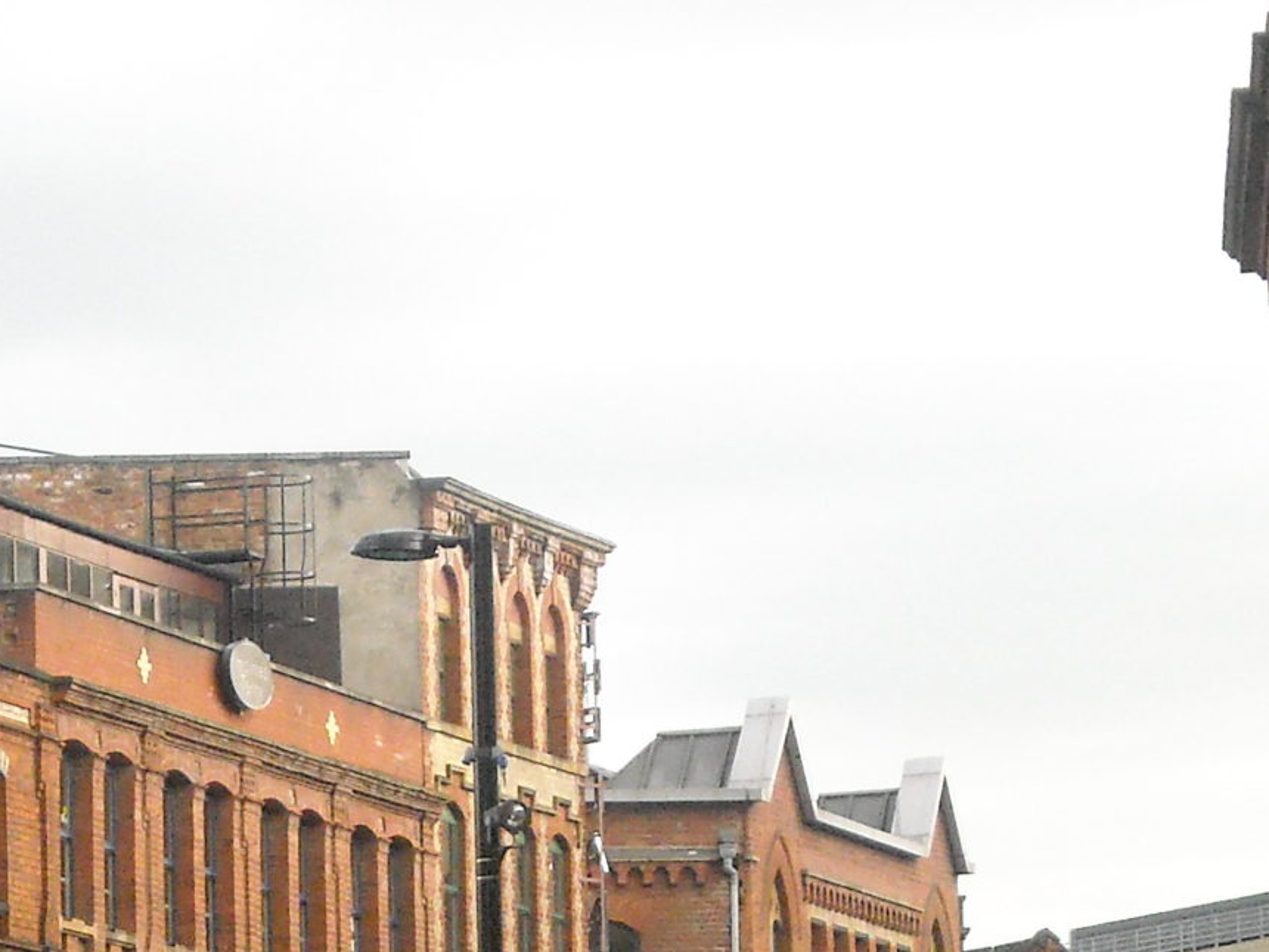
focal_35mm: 250
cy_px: 933
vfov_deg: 5.9
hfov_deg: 7.9
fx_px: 9165
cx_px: 193
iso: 475
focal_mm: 17.1
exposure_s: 1/250
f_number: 4.7
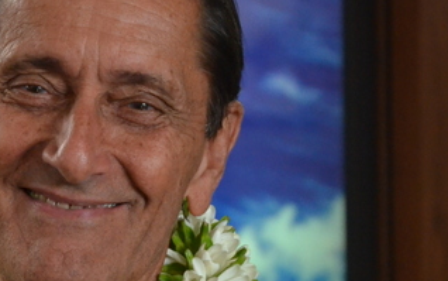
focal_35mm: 253
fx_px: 3090
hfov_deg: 8.3
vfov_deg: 5.2
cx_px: 49
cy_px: 247
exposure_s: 1/320
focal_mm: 66
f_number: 9
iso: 2500
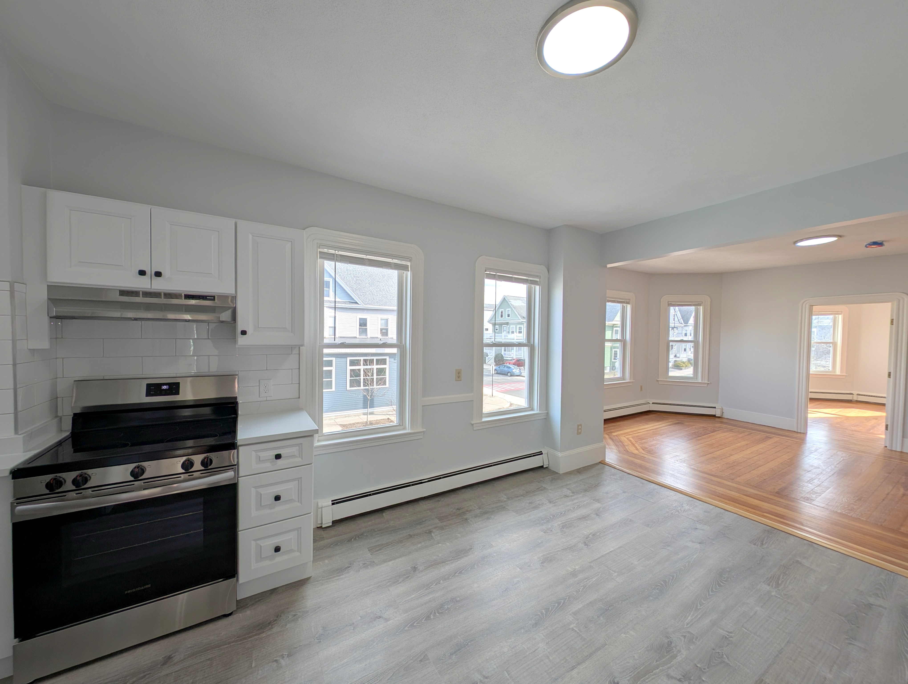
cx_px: 454
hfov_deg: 110.5
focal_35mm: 12
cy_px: 342
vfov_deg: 94.6
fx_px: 315
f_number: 1.95
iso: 41
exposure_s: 1/334
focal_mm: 2.23
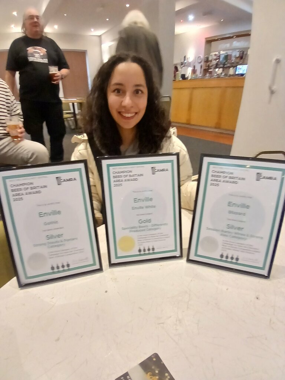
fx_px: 187
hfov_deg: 74.7
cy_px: 190
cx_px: 142
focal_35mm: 17
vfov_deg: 91.0
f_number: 2.2
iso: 500
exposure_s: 1/20
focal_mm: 1.4
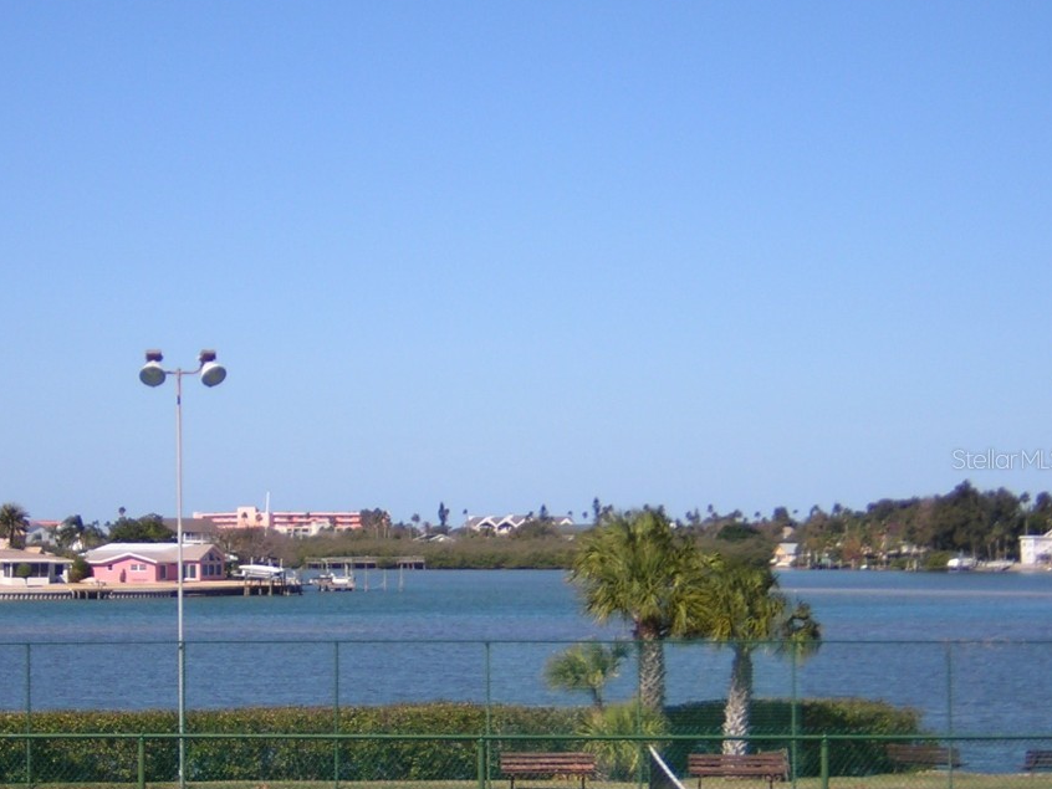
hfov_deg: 20.0
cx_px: 433
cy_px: 458
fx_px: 2979
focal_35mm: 98
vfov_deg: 15.1
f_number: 4
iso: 100
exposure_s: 1/722
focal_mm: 10.6
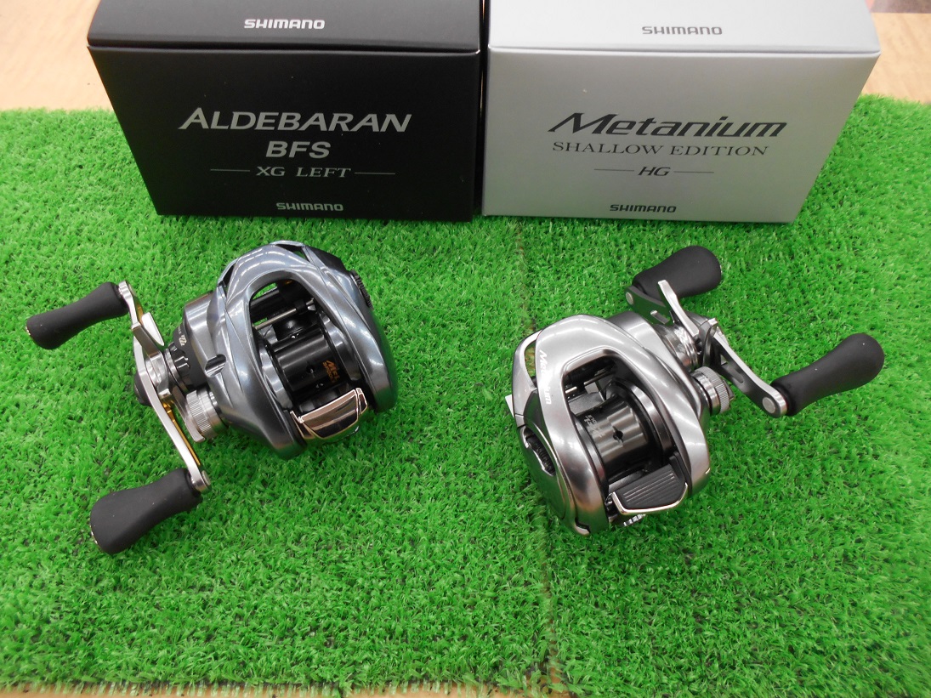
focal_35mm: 26
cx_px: 466
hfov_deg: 67.3
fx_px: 699
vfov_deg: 53.1
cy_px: 349
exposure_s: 1/30
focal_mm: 4.6
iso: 160
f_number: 3.2
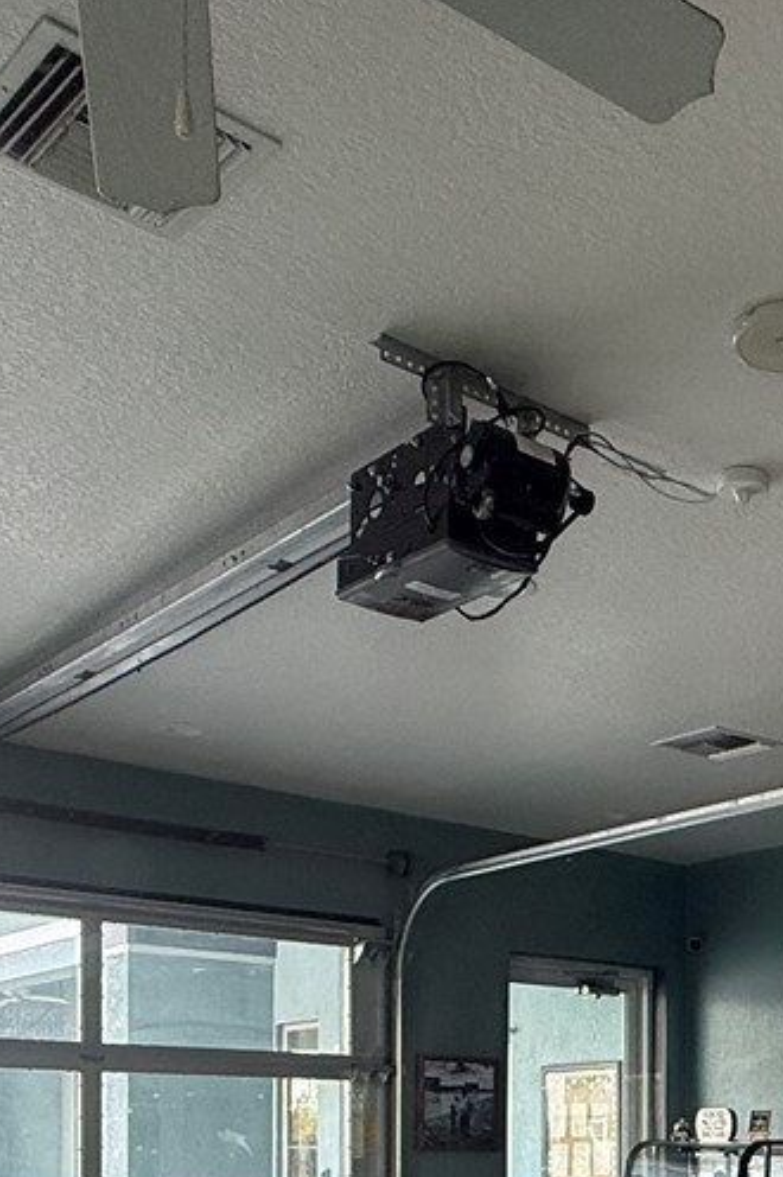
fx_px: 1535
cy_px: 1144
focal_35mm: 47
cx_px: 759
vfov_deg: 37.9
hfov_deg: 27.2
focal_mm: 2.22
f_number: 2.2
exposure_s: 1/99
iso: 160
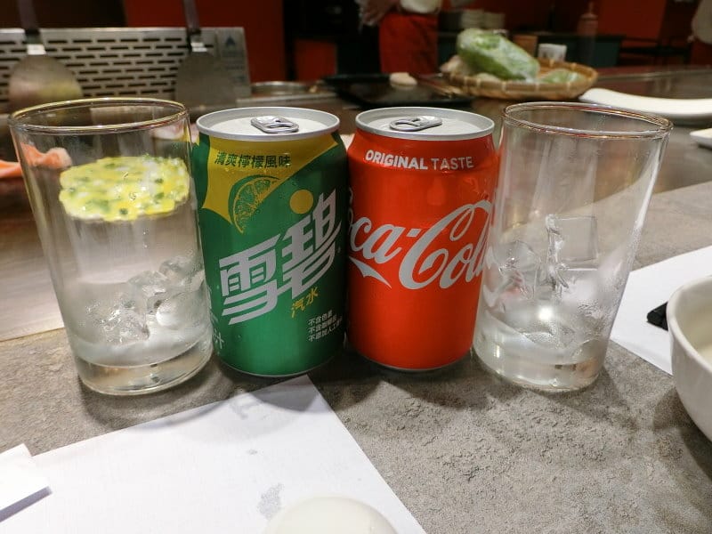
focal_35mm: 25
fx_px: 514
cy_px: 267
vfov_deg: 54.9
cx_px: 356
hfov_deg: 69.4
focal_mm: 5.4
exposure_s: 1/125
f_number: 2.8
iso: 250
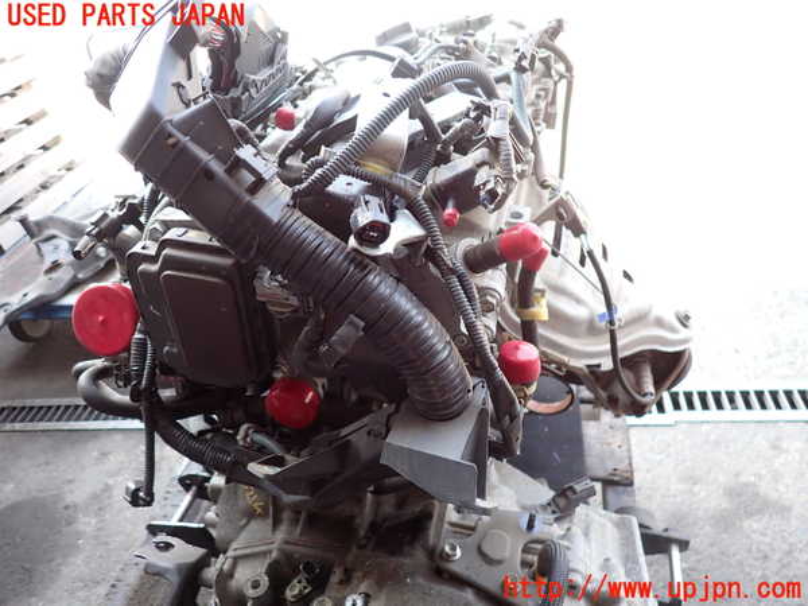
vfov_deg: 54.9
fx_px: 584
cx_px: 404
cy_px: 303
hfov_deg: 69.4
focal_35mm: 25
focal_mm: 4.5
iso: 100
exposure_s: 1/80
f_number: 2
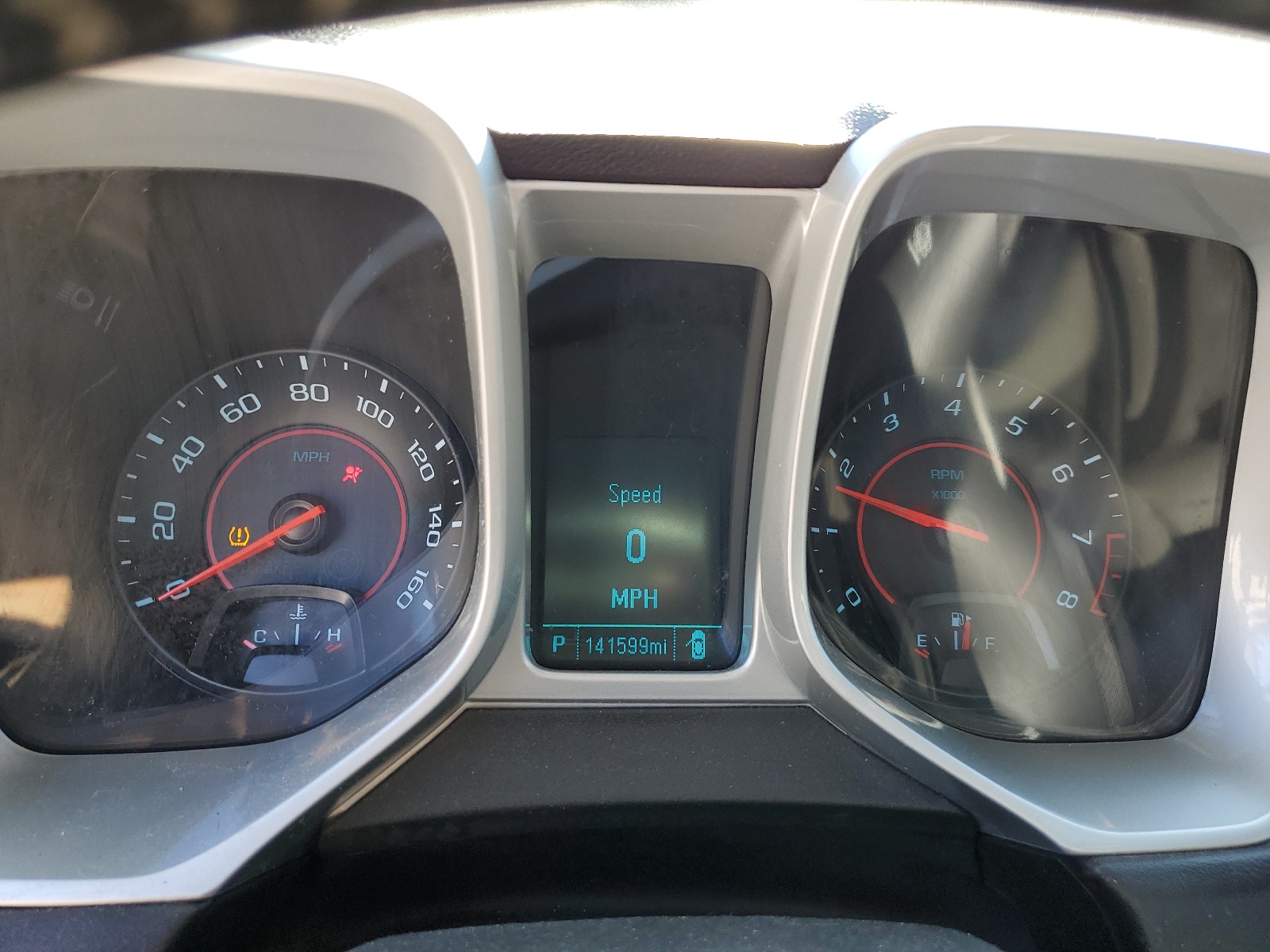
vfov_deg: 53.1
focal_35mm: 26
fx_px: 954
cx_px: 635
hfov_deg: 67.3
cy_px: 476
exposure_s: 1/141
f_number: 1.5
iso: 50
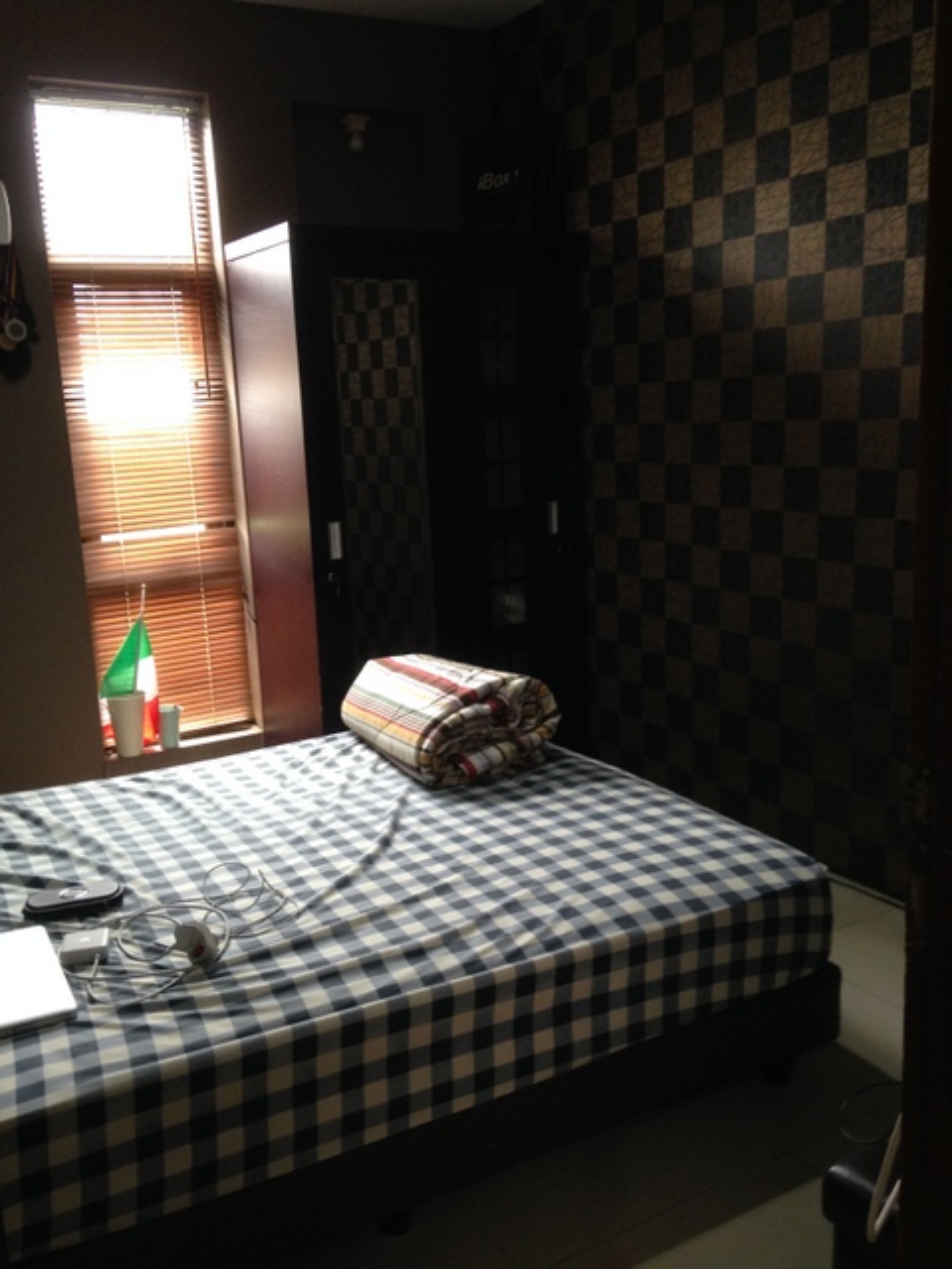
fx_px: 1210
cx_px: 476
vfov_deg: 55.4
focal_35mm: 33
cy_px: 634
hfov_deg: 42.9
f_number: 2.4
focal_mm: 4.12
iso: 125
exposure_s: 1/20
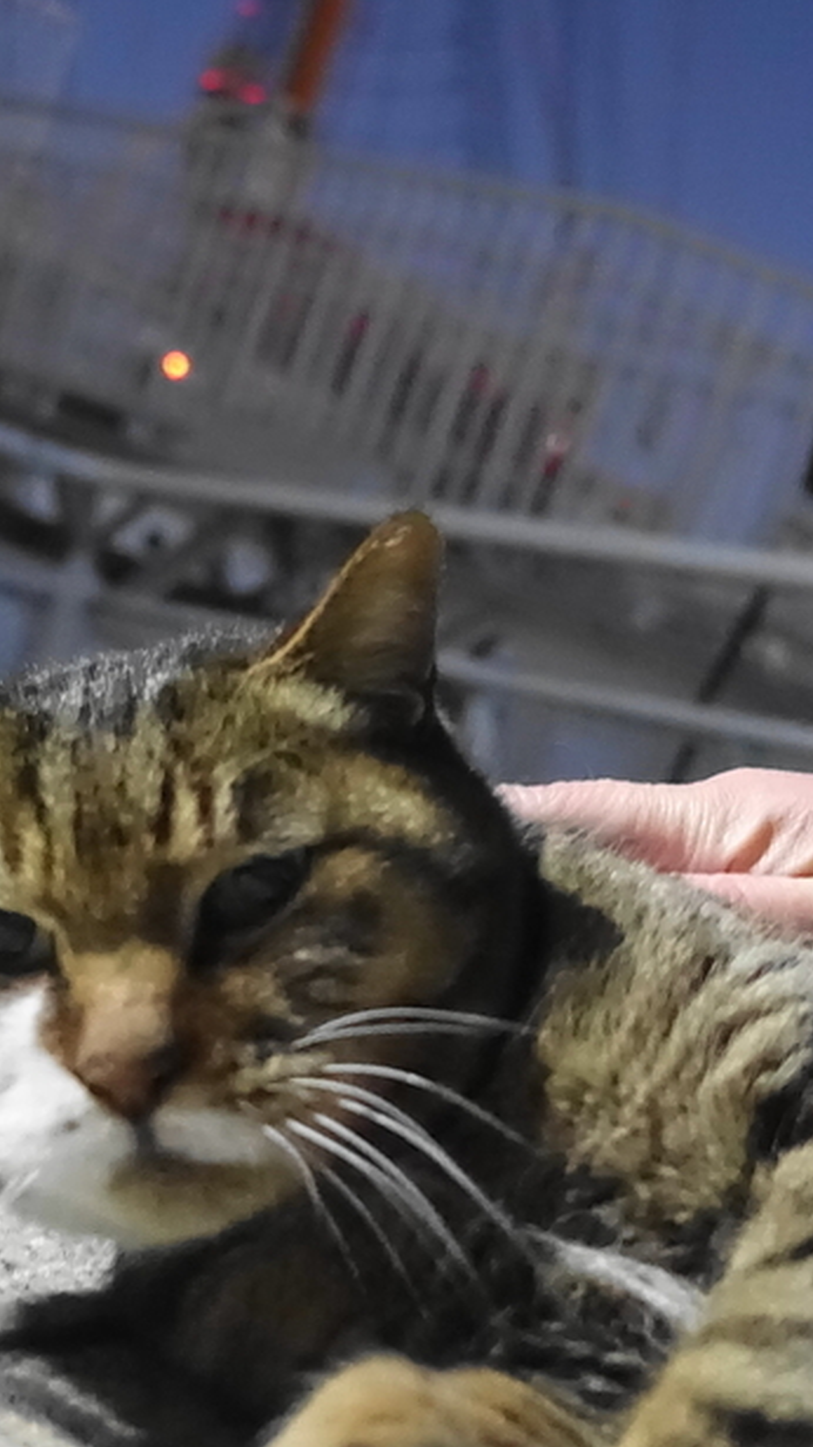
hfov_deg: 24.4
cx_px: 385
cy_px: 691
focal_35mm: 49
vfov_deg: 42.1
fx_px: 1880
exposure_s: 1/40
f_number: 1.8
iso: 6400
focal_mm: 8.8
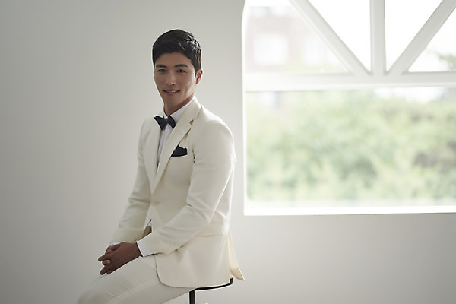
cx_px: 228
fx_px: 1077
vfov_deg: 16.1
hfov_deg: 23.9
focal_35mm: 85
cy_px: 152
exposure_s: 1/1250
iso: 400
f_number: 1.4
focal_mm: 85
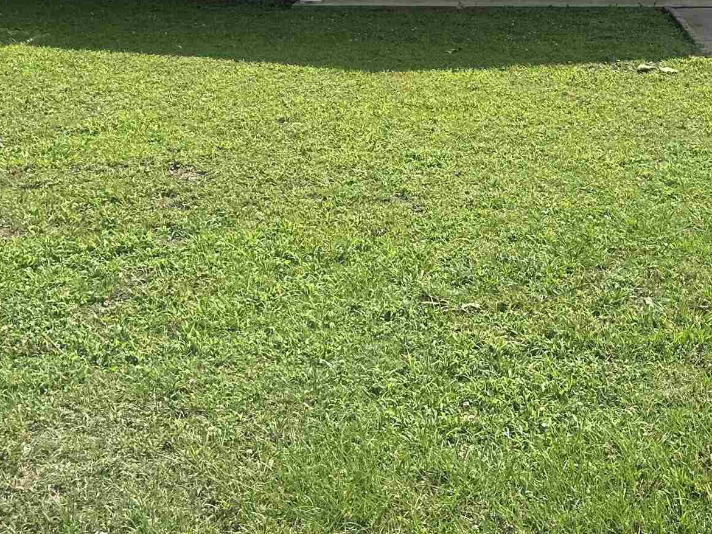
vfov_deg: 21.7
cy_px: -94
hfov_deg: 30.6
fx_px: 1296
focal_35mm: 63
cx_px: 440
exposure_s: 1/3058
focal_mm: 6.86
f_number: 1.78
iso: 80
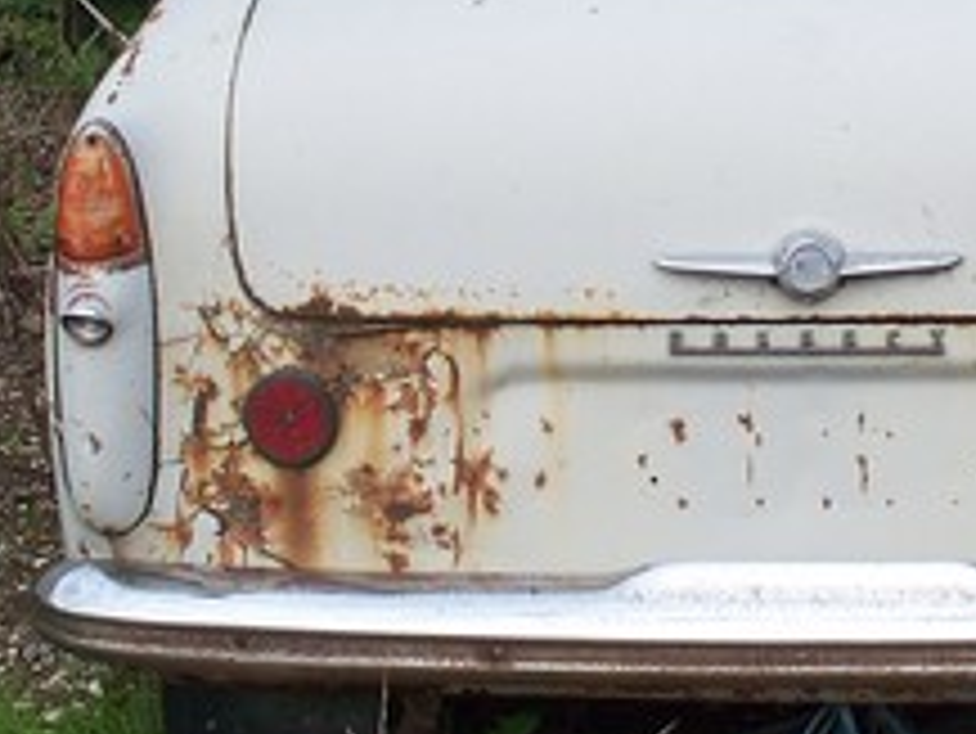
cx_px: 886
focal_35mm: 106
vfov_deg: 13.9
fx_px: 2990
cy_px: 86
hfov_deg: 18.2
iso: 80
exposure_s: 1/320
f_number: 5
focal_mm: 7.54
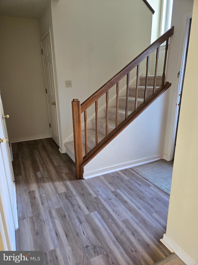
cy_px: 132
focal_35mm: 23
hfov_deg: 58.9
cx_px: 99
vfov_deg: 73.9
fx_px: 175
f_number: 1.8
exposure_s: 1/120
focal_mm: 5.4
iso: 320
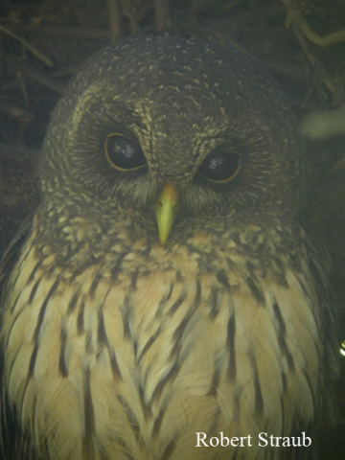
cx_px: 172
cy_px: 230
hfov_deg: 13.8
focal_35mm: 107
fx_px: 1422
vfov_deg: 18.4
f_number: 4.1
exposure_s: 1/4
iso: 174
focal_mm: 22.2
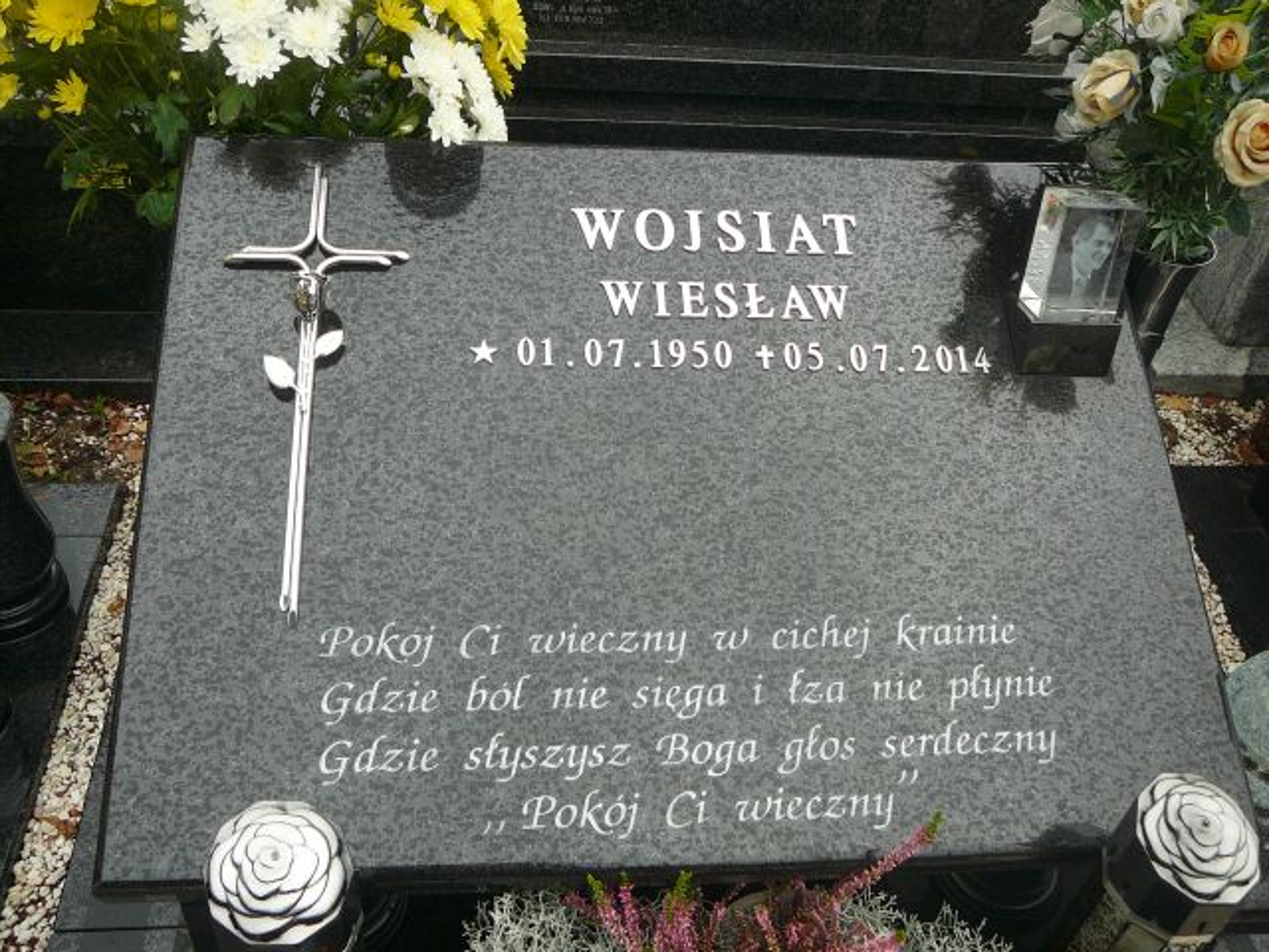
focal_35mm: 35
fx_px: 1283
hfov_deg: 52.6
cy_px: 476
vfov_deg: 40.7
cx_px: 634
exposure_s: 1/100
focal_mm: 5.2
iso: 80
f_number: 2.8
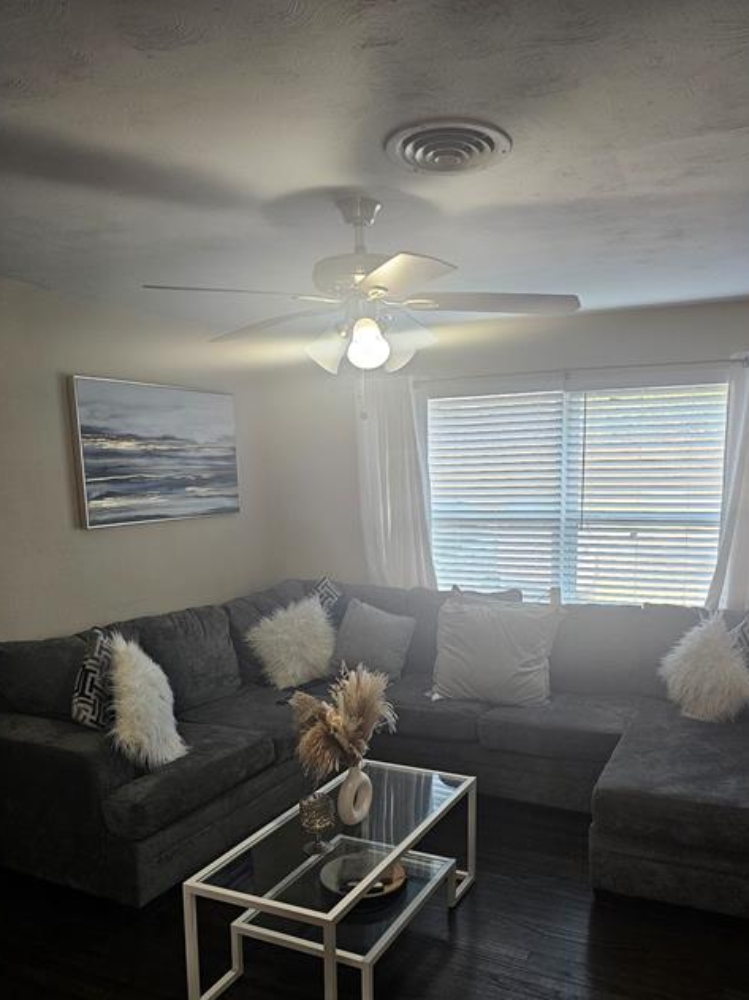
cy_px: 596
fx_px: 808
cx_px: 413
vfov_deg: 62.9
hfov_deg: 49.6
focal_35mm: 28
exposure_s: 1/120
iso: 250
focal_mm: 6.3
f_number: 1.7
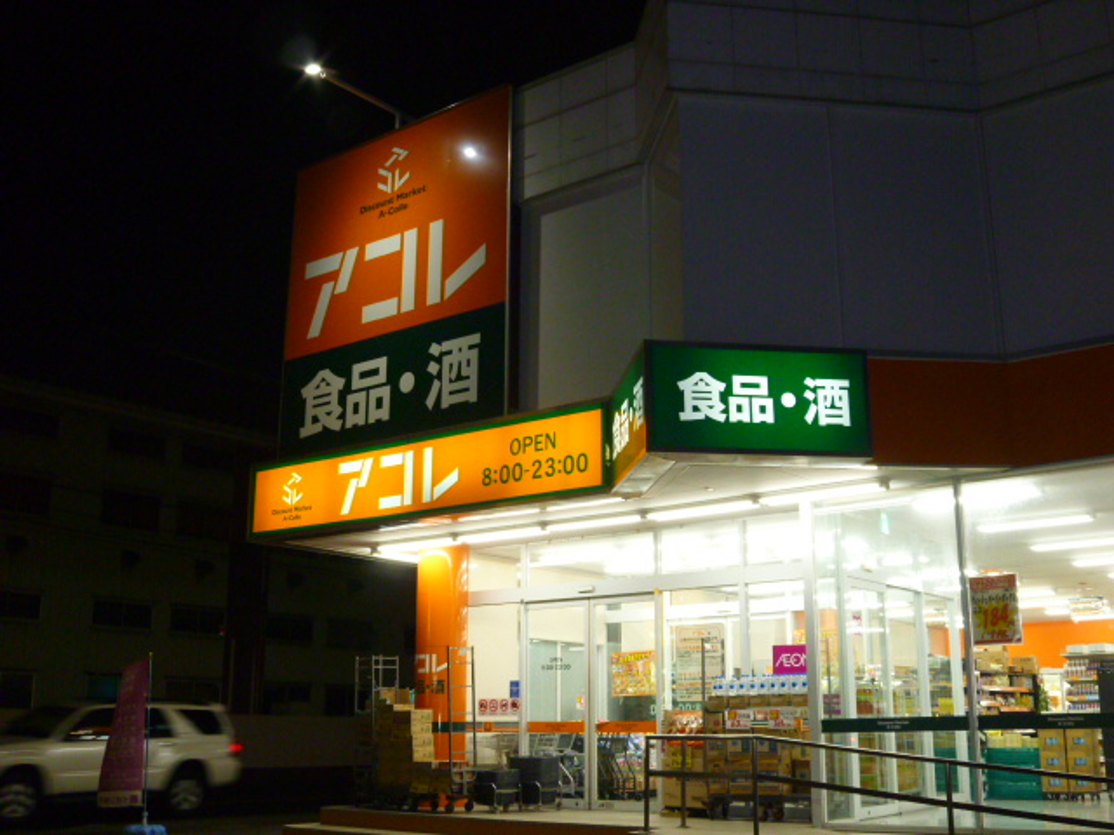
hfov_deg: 49.0
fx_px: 1223
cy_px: 418
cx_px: 557
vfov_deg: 37.7
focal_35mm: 38
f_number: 3.5
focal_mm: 6.8
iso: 320
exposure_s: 1/30
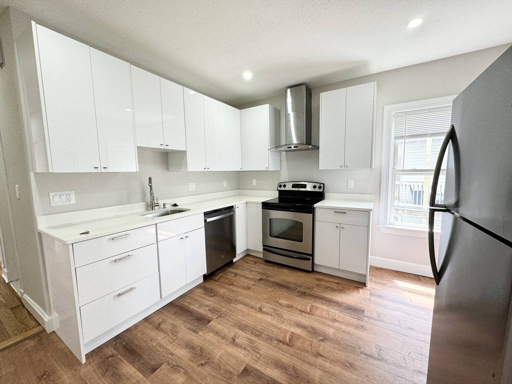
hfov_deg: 102.1
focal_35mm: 14
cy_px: 192
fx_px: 207
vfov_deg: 85.7
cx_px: 256
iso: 160
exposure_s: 1/120
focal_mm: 2.22
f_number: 2.2
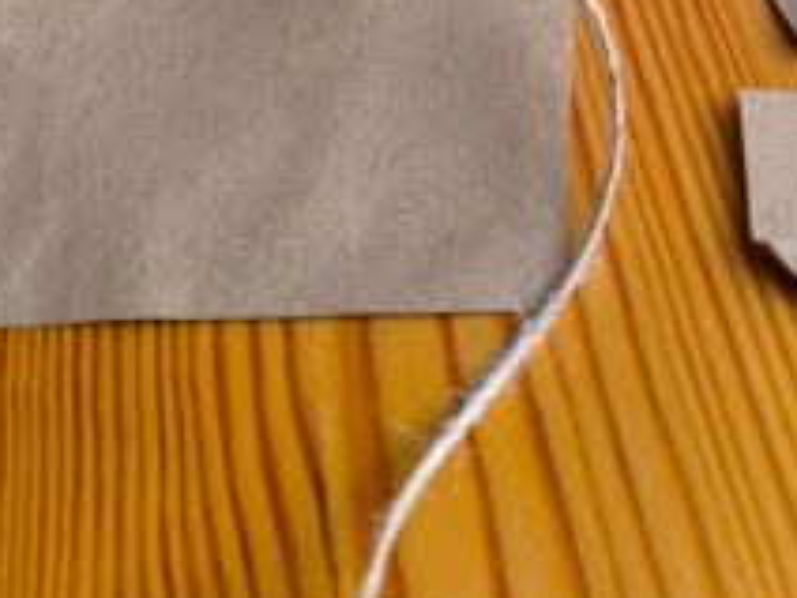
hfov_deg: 36.1
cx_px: 579
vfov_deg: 26.3
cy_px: -26
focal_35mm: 52
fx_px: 1197
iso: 250
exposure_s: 1/100
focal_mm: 6.1
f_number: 1.6
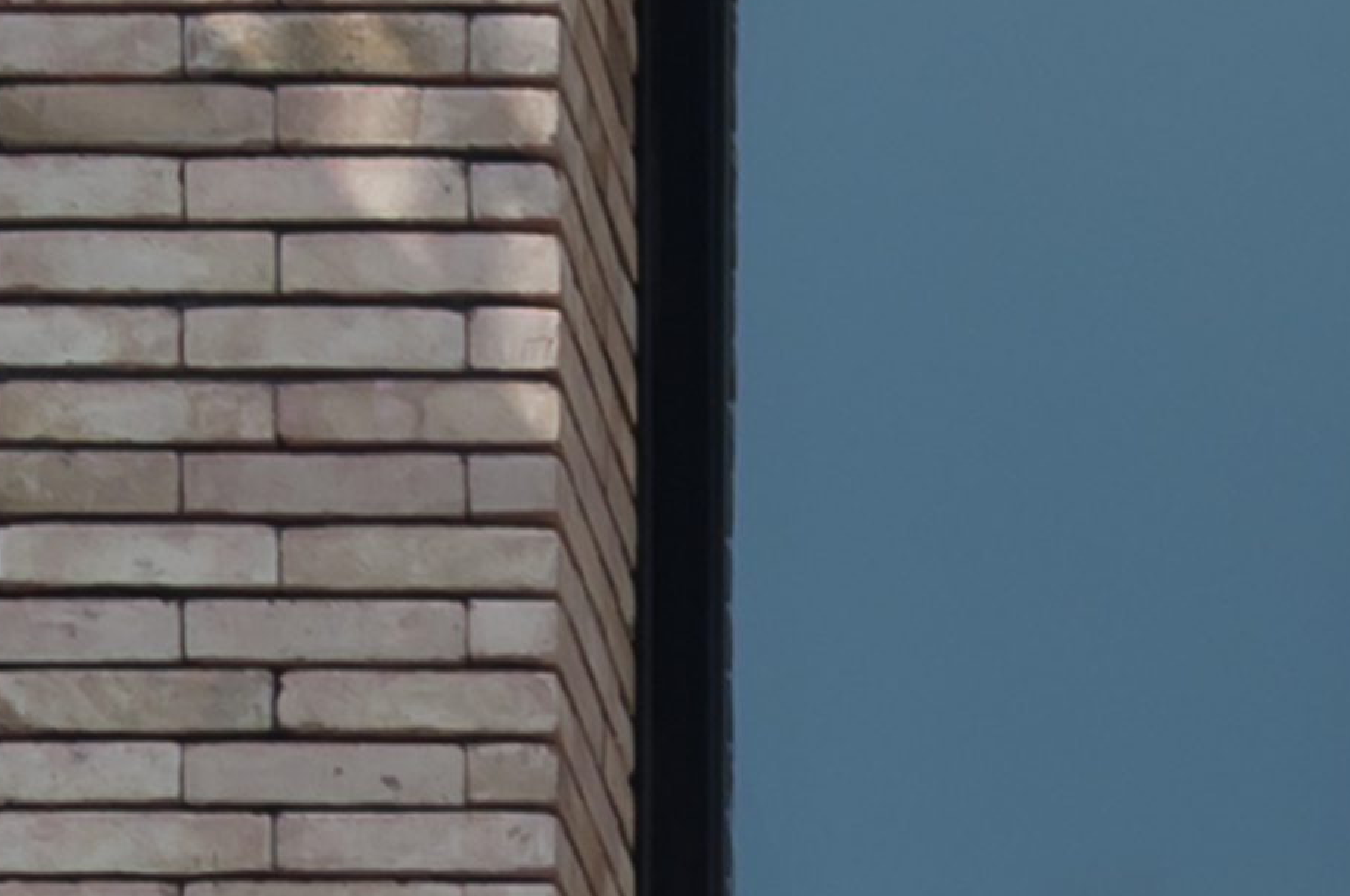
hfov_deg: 8.8
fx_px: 8140
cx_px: 2971
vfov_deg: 6.1
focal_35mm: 217
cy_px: 2008
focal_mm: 31
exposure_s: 1/100
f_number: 9
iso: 100
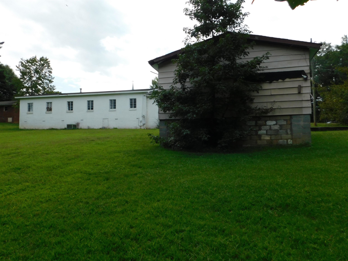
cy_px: 130
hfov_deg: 69.4
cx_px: 174
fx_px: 251
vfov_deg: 54.9
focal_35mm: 25
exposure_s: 1/1250
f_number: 3.1
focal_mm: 4.5
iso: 125
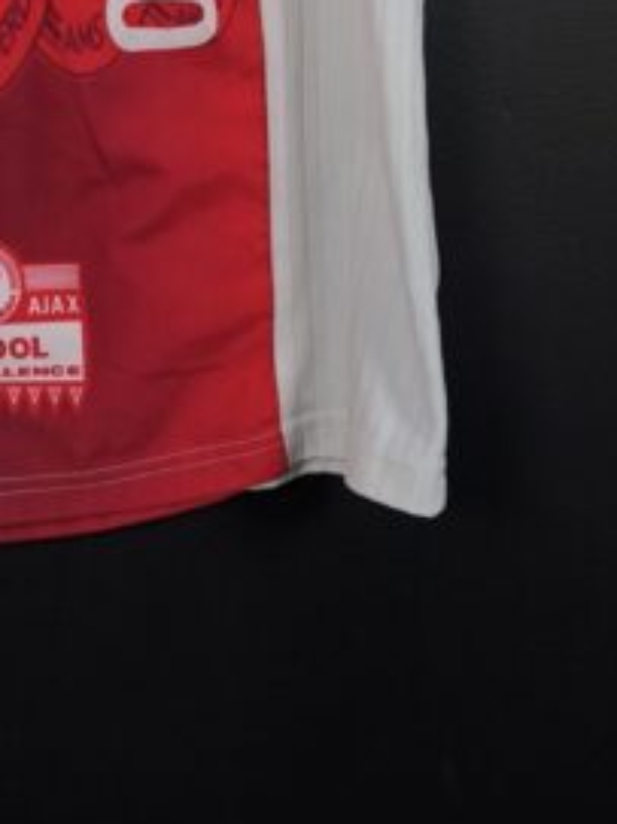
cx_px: -61
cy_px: -176
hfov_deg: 20.6
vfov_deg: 25.5
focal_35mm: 68
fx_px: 1617
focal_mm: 6.57
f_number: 1.6
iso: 400
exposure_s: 1/160
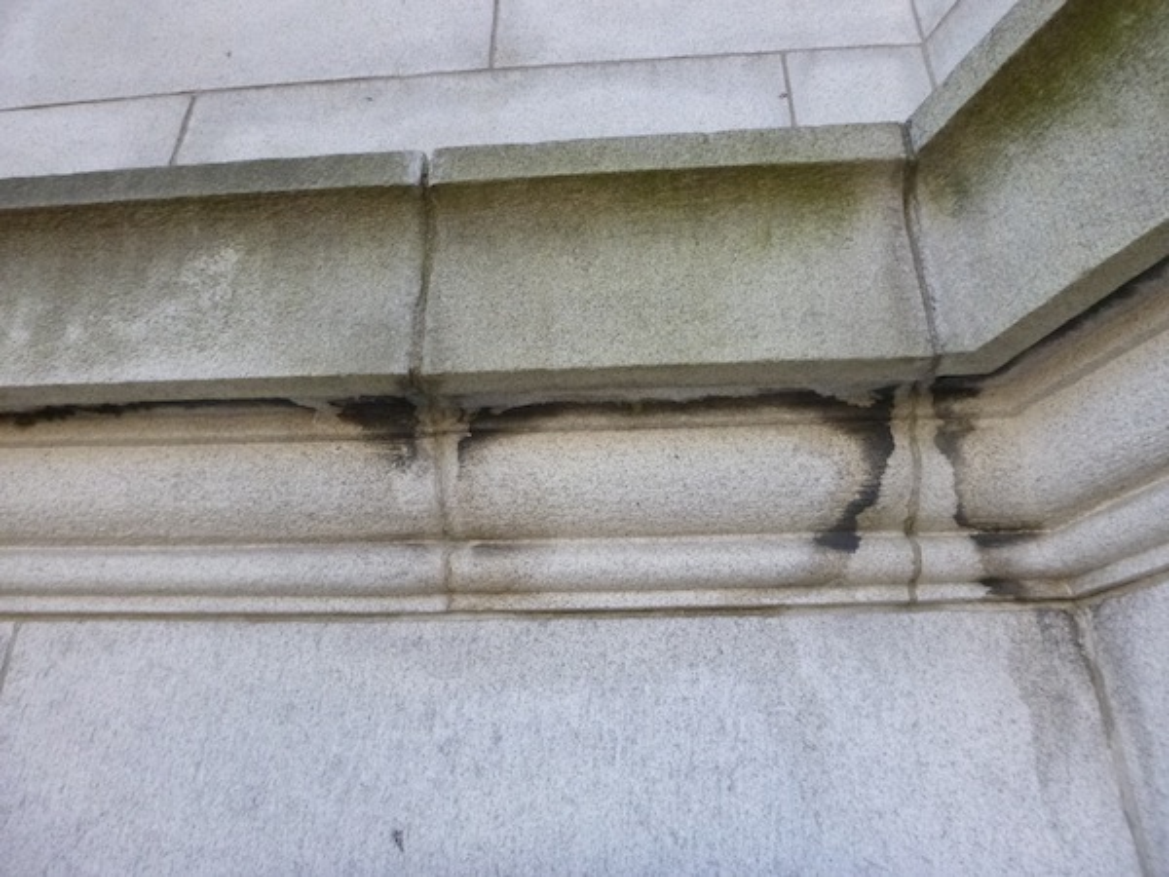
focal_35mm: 25
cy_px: 438
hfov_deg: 69.4
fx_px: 844
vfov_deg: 54.9
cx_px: 584
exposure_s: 1/320
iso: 400
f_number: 3.9
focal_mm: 4.5
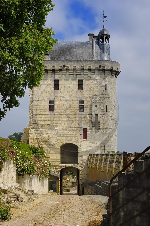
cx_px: 75
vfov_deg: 37.9
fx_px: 329
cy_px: 113
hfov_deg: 25.7
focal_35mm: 52
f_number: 11
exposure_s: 1/160
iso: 100
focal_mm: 35
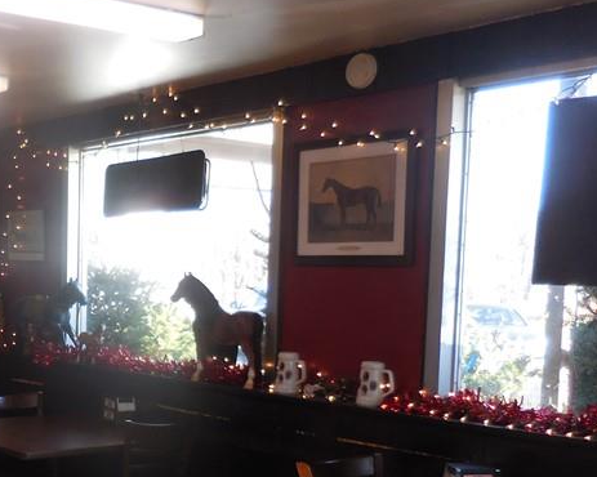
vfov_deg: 27.7
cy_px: 355
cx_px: 46
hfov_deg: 32.8
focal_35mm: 54
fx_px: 954
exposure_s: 1/60
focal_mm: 4.5
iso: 125
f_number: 3.3
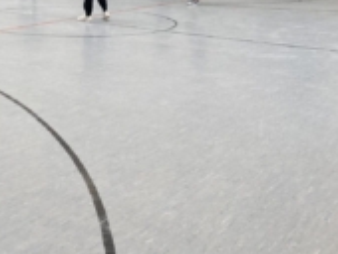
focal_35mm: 69
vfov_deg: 20.1
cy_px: -47
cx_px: 42
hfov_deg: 27.2
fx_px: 675
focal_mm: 3.99
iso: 50
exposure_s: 1/50
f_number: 1.8
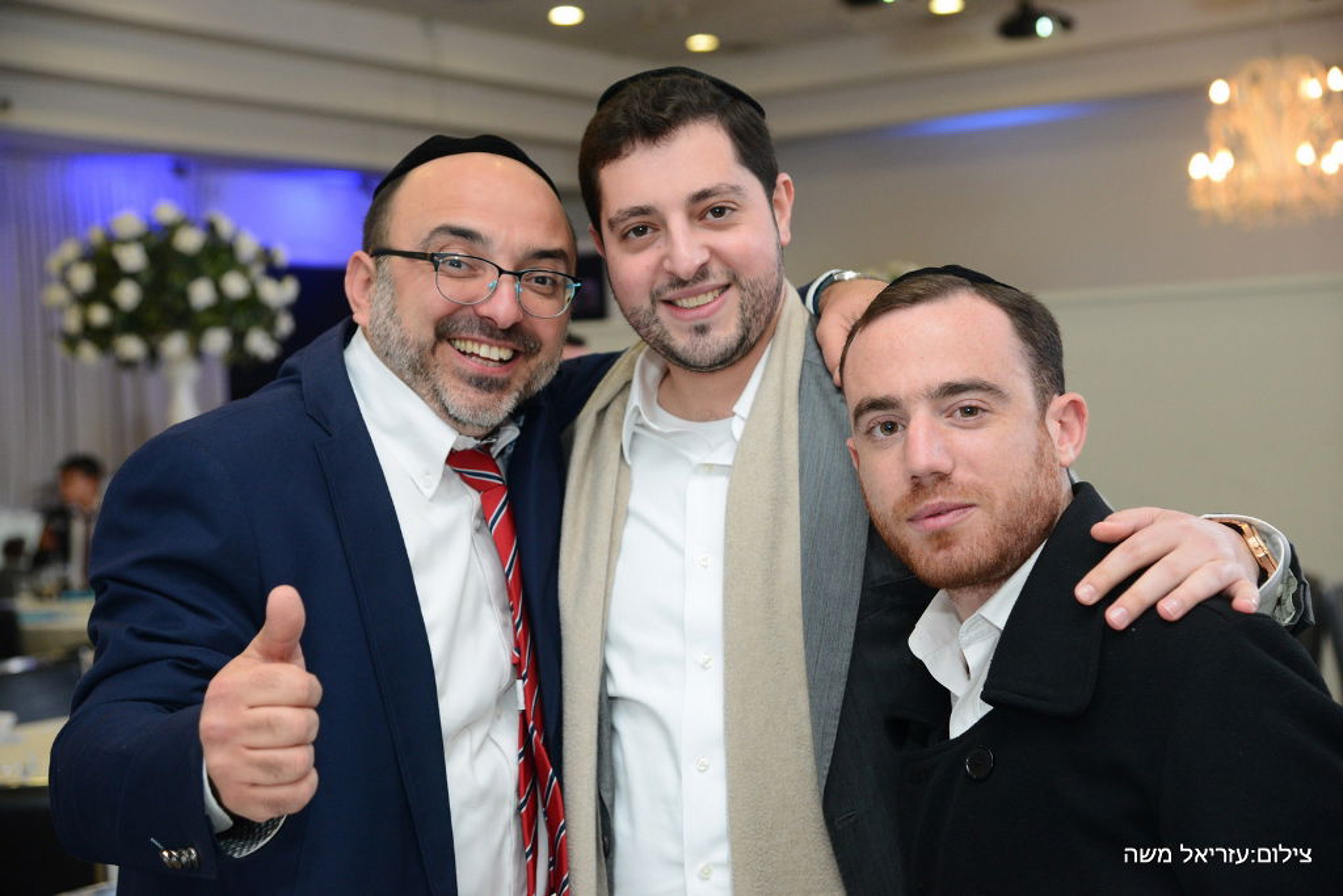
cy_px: 448
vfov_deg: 20.9
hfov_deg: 31.0
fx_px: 2425
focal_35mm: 65
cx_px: 672
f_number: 5
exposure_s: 1/100
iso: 1600
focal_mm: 65
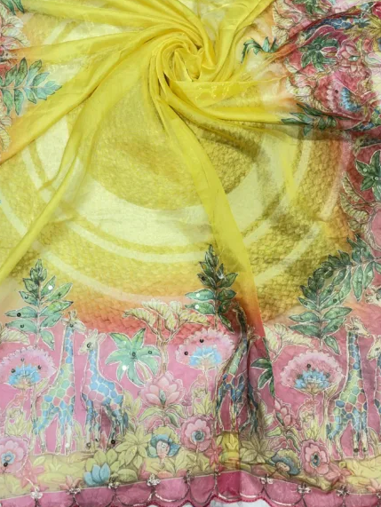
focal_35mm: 41
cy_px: 131
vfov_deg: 44.3
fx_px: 601
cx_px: 146
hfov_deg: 35.0
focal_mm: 5.96
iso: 64
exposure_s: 1/100
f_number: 1.6
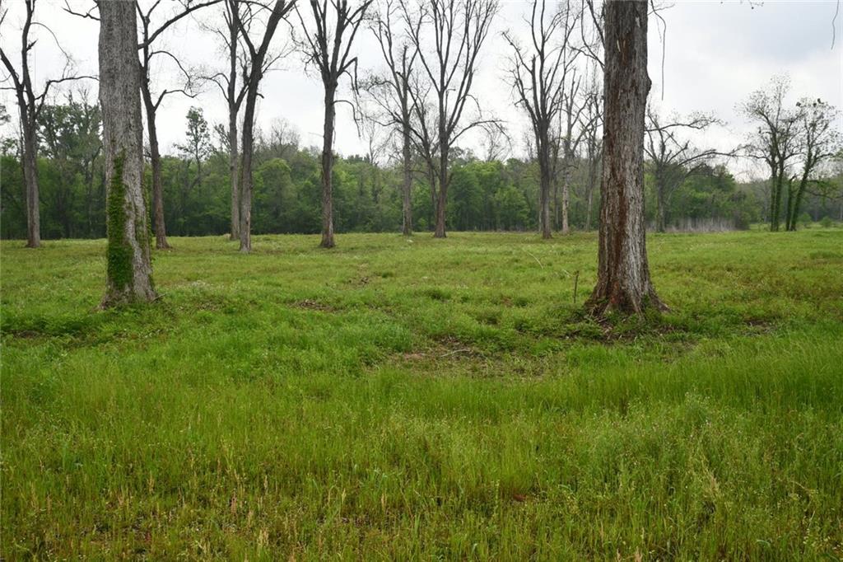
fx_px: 843
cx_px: 422
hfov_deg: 53.1
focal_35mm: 36
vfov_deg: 36.8
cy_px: 281
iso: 200
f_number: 6.3
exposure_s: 1/250
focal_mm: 24
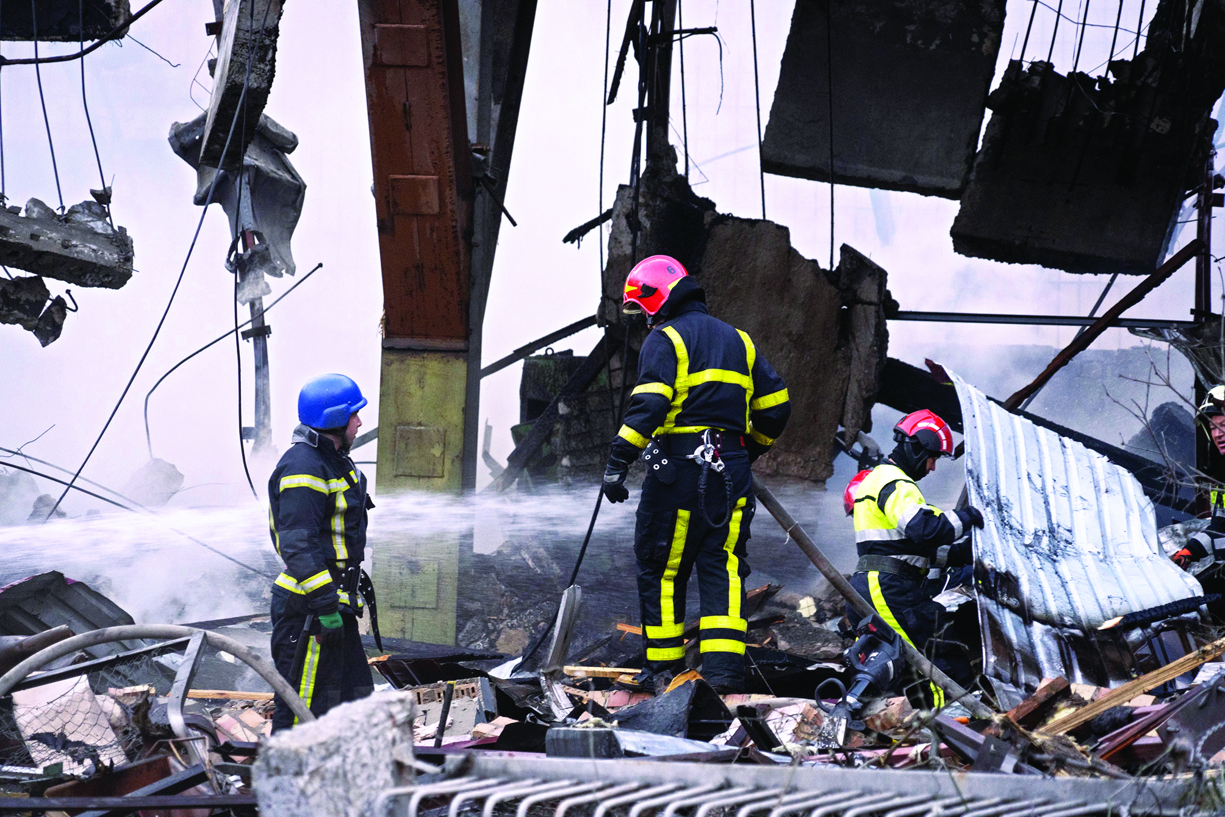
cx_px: 612
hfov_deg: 11.2
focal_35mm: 184
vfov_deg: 7.5
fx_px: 6261
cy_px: 408
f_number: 6.3
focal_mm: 184
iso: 2500
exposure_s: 1/200
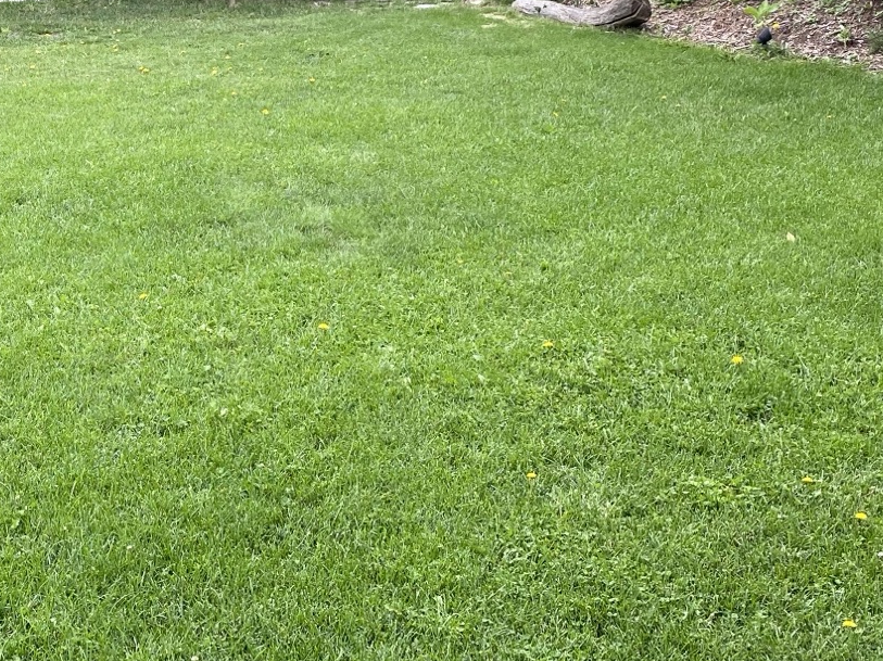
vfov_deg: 22.7
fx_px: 1632
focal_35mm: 64
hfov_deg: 28.7
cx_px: 31
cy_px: 179
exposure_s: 1/248
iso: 32
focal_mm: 4.25
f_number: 1.8
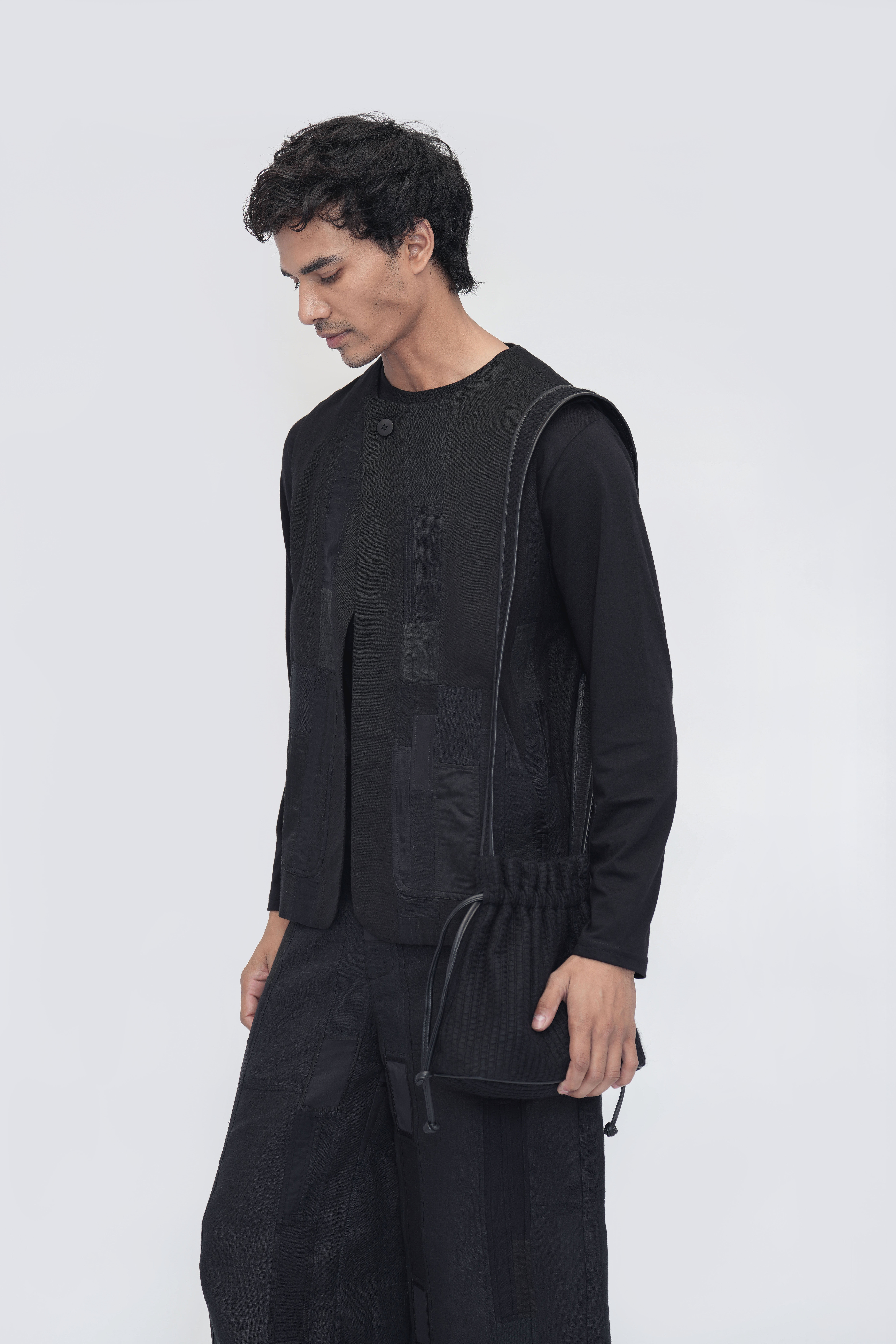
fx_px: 3211
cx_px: 448
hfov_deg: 15.9
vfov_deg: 23.6
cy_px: 672
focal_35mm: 86
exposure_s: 1/200
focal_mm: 86
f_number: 5
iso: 125
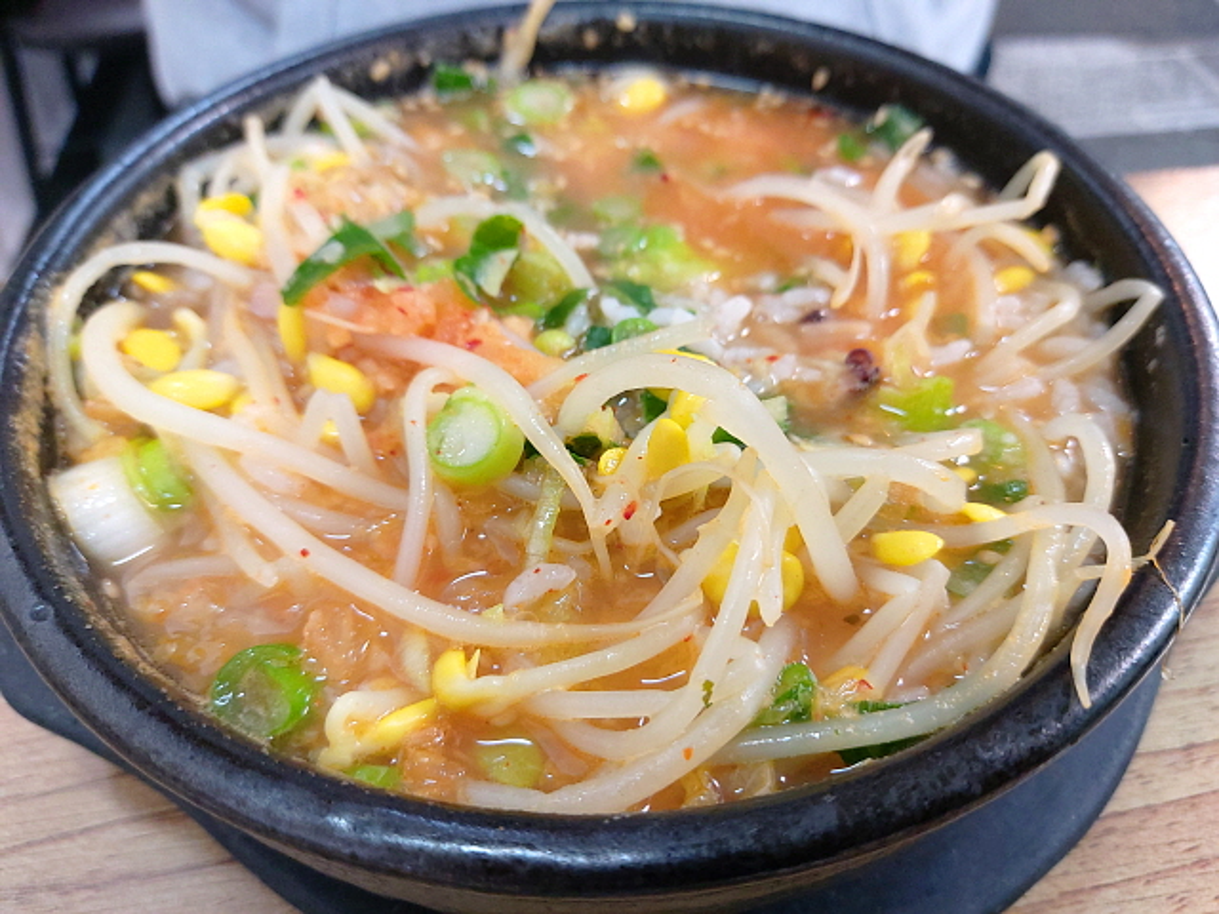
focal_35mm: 25
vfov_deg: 54.9
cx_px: 610
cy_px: 457
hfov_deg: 69.4
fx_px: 880
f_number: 2
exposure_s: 1/60
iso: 200
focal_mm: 4.58
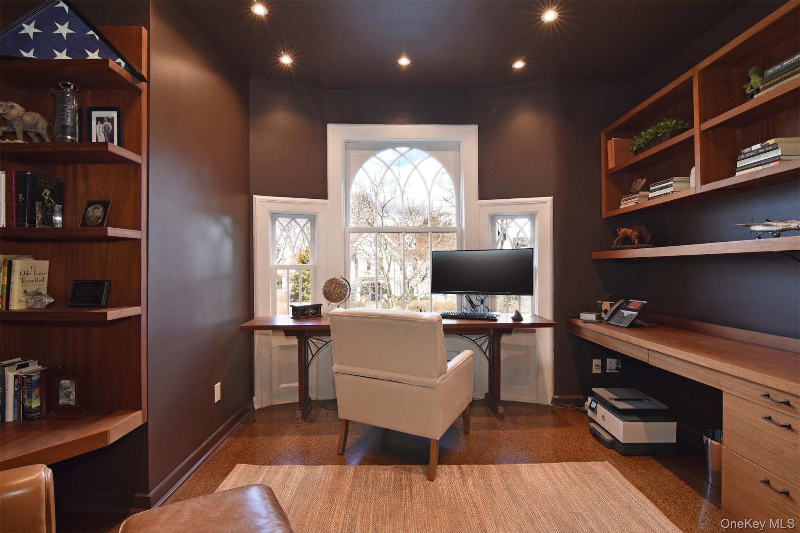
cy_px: 266
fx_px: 367
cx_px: 400
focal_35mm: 16
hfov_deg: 95.0
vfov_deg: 72.0
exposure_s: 1/160
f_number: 11
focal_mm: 11
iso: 800
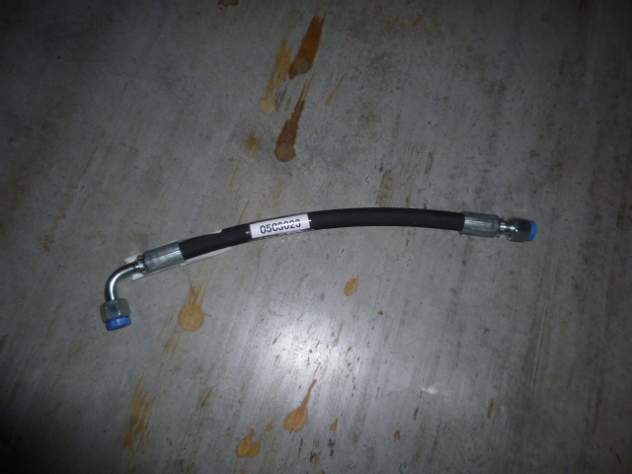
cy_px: 237
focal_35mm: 25
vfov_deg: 54.9
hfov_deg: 69.4
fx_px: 456
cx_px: 316
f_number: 3.1
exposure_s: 1/60
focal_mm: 4.5
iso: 100
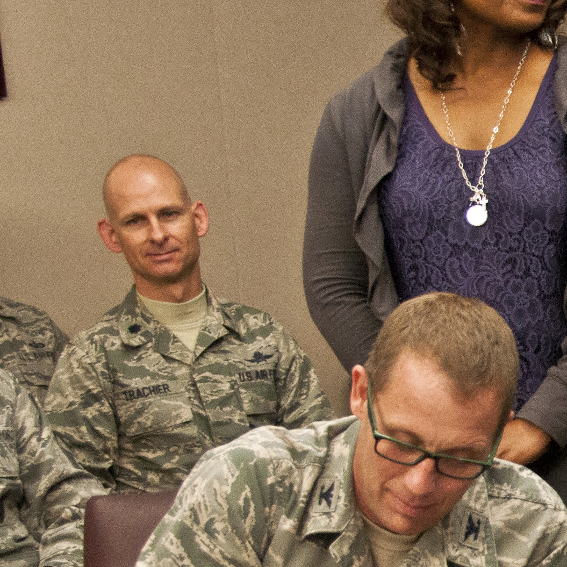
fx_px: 2252
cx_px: 977
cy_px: 503
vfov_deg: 14.2
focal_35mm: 122
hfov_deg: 13.1
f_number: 4
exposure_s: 1/100
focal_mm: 27
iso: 2500
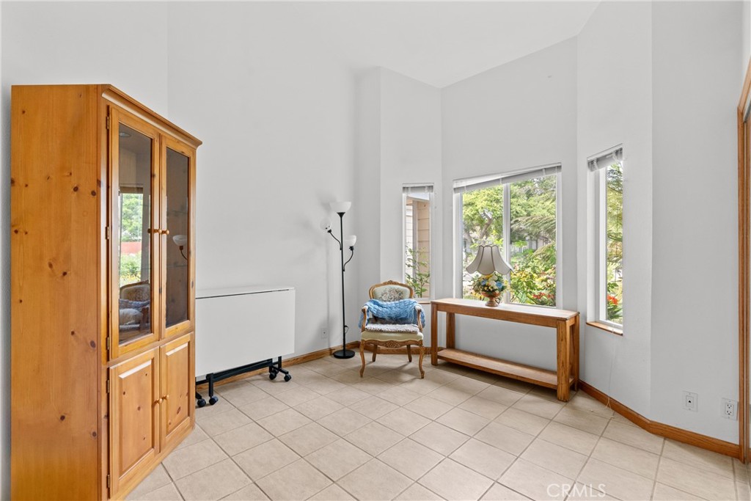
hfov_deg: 96.7
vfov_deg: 73.8
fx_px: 334
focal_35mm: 16
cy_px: 250
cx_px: 376
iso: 1000
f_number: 8
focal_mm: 16
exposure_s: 1/15
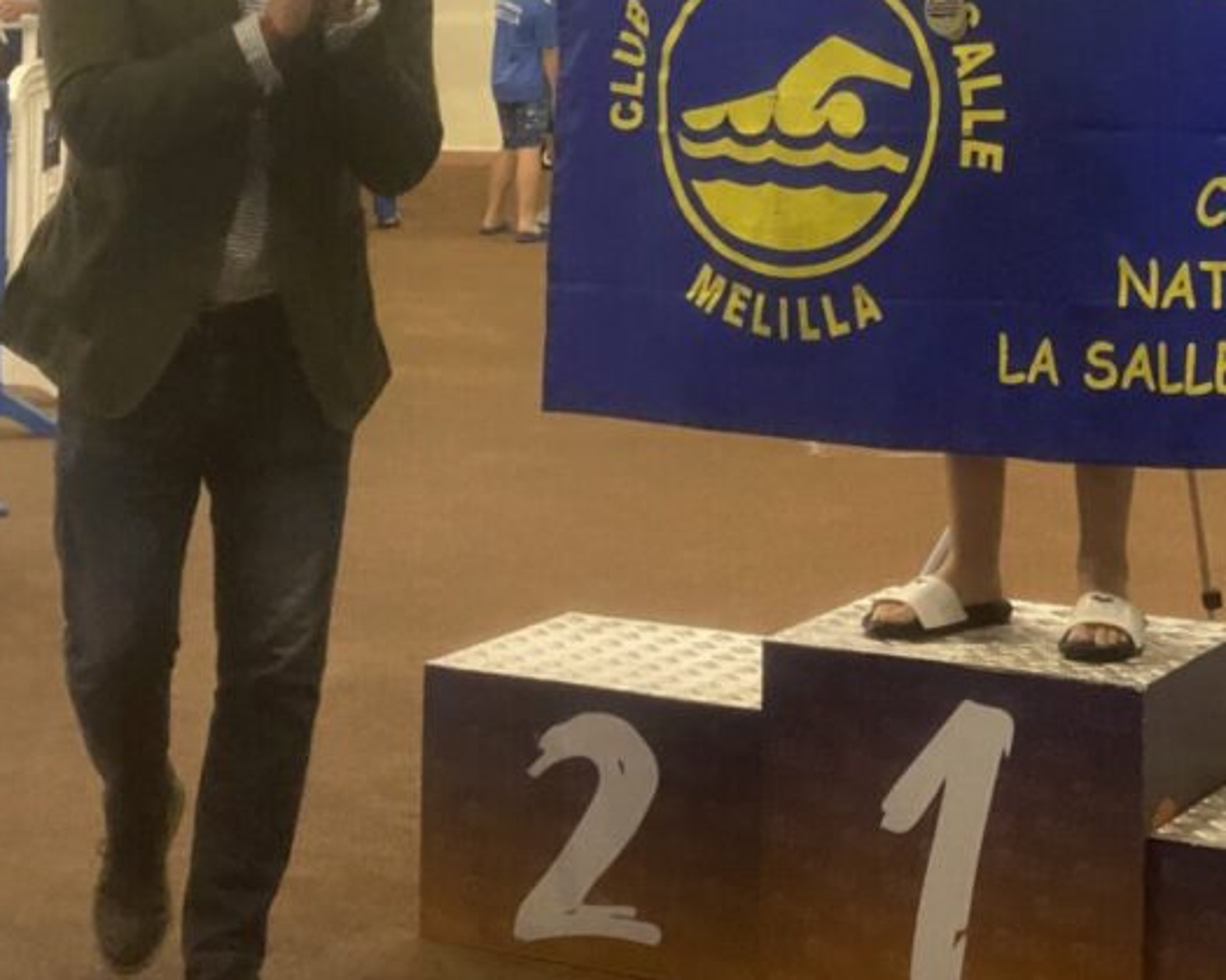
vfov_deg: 15.4
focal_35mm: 99
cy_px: 159
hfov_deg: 19.4
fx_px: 3592
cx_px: 572
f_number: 2
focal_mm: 6
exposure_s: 1/50
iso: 250
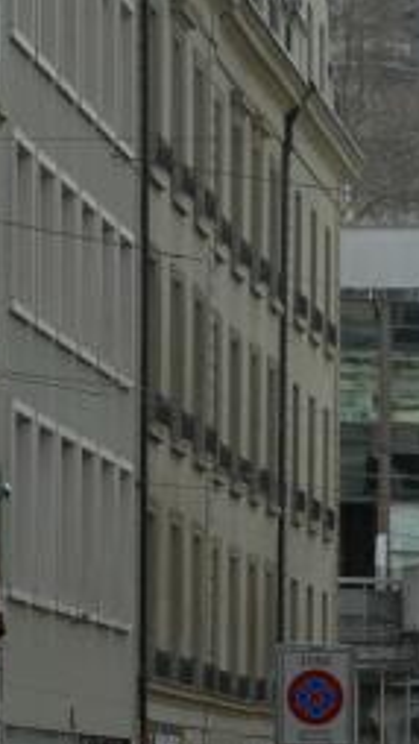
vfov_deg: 8.0
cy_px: 851
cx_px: 886
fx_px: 5290
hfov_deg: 4.5
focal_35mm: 268
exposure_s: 1/160
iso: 100
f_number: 5.6
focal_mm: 40
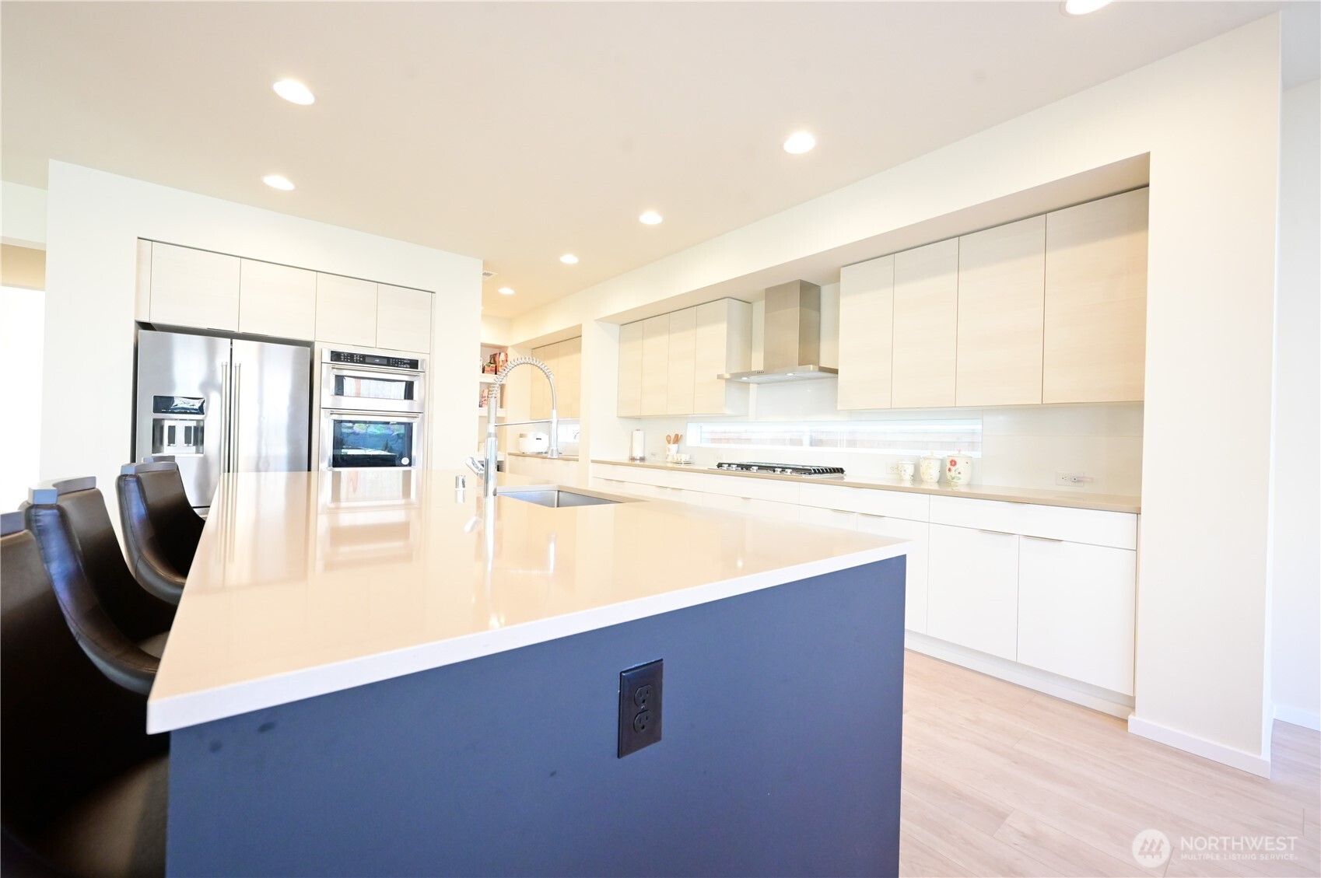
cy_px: 439
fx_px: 513
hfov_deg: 104.3
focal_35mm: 14
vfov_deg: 81.1
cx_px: 660
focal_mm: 14
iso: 6400
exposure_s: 1/160
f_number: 7.1
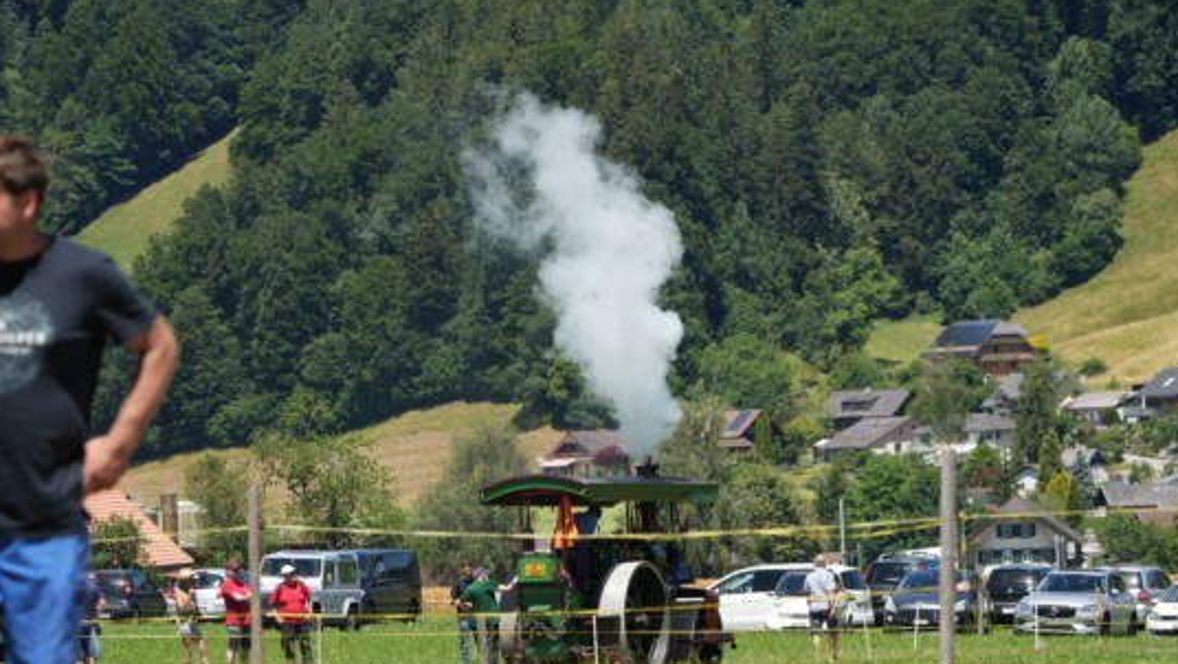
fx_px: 6593
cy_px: 367
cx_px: 591
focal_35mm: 211
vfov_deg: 5.8
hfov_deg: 10.2
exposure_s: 1/640
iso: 400
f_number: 9
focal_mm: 200
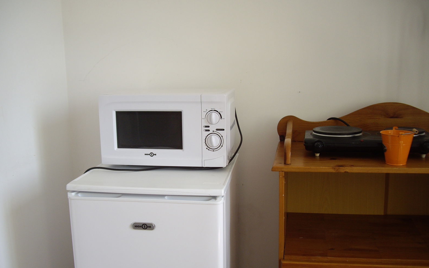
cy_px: 157
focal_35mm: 41
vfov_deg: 31.2
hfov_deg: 48.2
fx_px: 479
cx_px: 213
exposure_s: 1/100
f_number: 2.8
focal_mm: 7.9
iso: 100
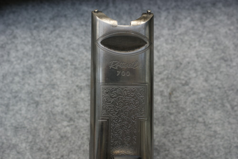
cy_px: 80
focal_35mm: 45
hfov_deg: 43.6
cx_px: 119
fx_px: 297
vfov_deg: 29.8
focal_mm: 30
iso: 100
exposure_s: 1/50
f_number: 5.6
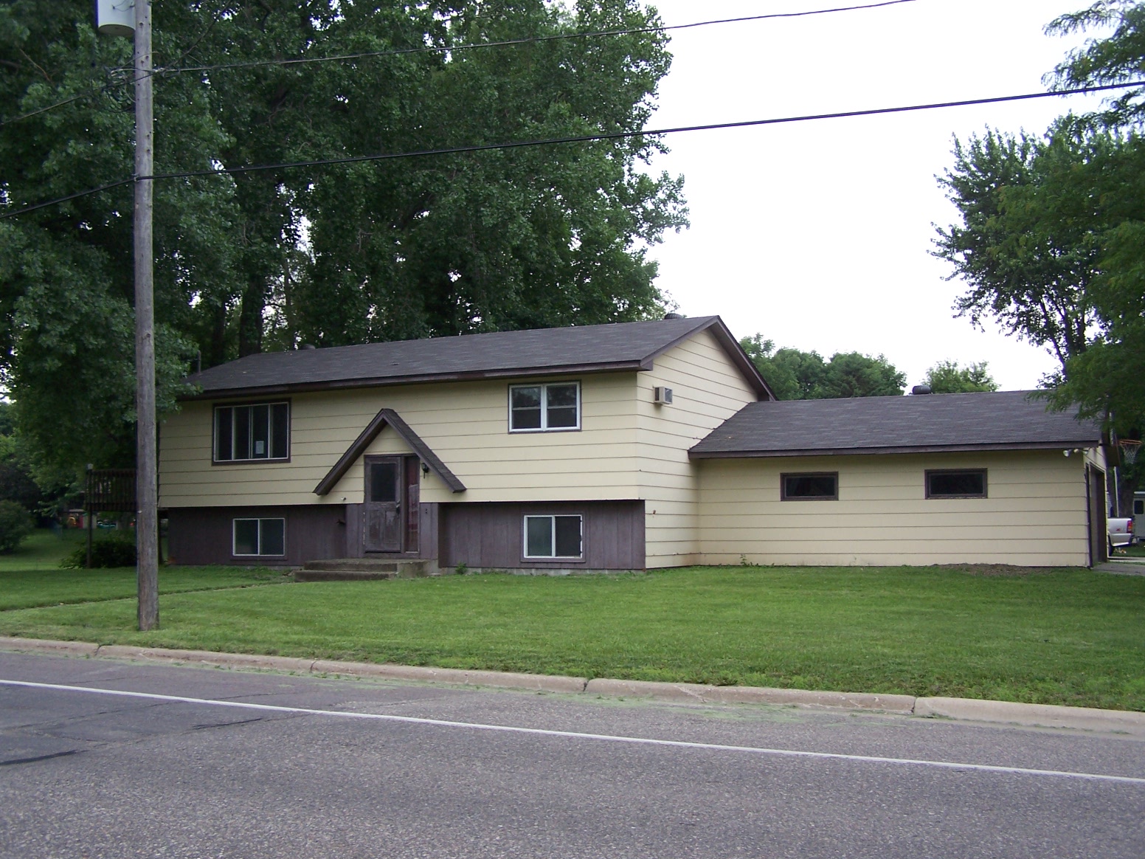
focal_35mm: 38
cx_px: 572
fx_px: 1257
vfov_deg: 37.7
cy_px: 430
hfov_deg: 49.0
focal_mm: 6.3
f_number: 2.8
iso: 80
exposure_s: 1/500
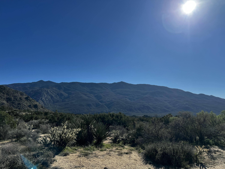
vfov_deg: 53.1
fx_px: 169
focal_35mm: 26
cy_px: 84
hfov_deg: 67.3
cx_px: 112
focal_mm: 5.7
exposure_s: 1/8000
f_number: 1.5
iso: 50
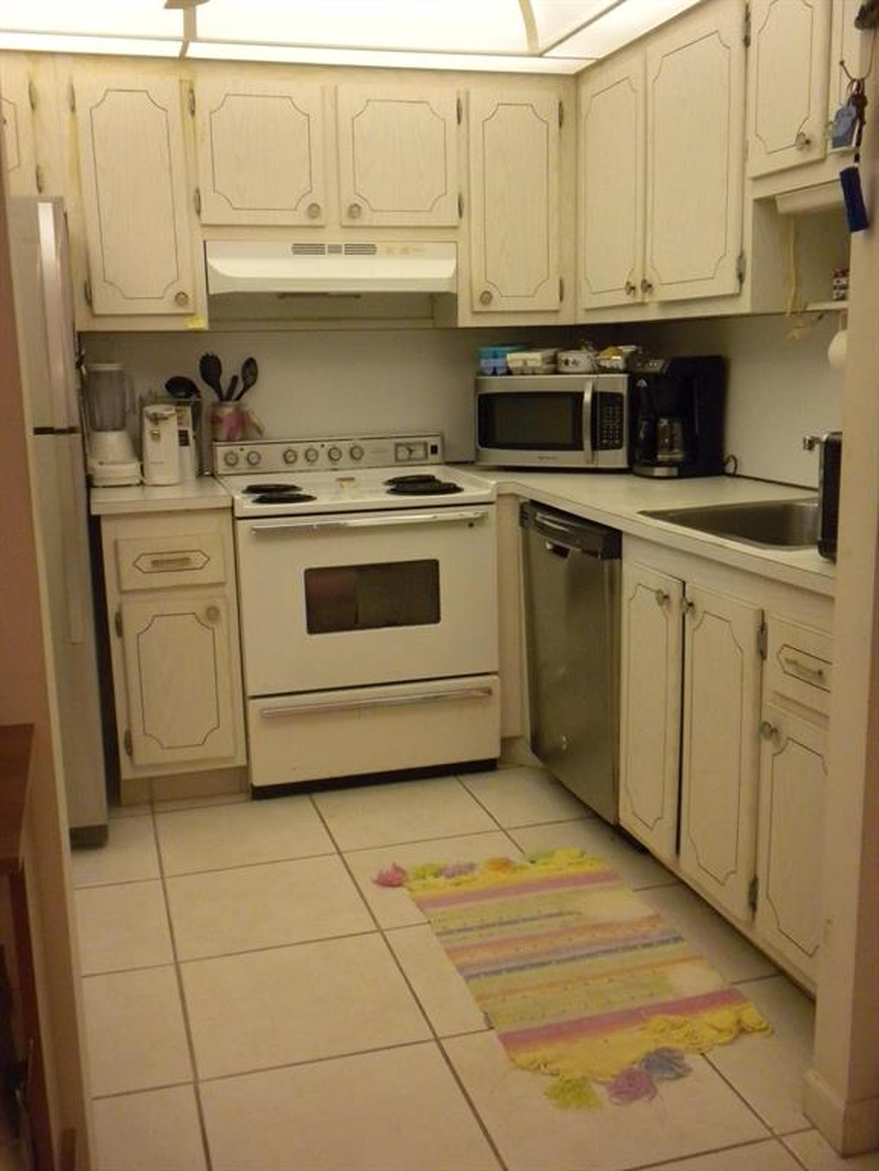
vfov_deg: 50.1
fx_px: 1253
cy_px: 586
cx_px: 440
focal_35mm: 37
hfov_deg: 38.7
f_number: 3.5
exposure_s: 1/60
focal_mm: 6.6
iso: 400
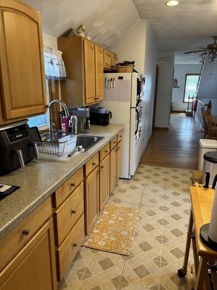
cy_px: 145
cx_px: 108
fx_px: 217
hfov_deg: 53.1
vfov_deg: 67.3
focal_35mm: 26
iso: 80
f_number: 1.6
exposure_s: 1/60
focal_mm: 5.96
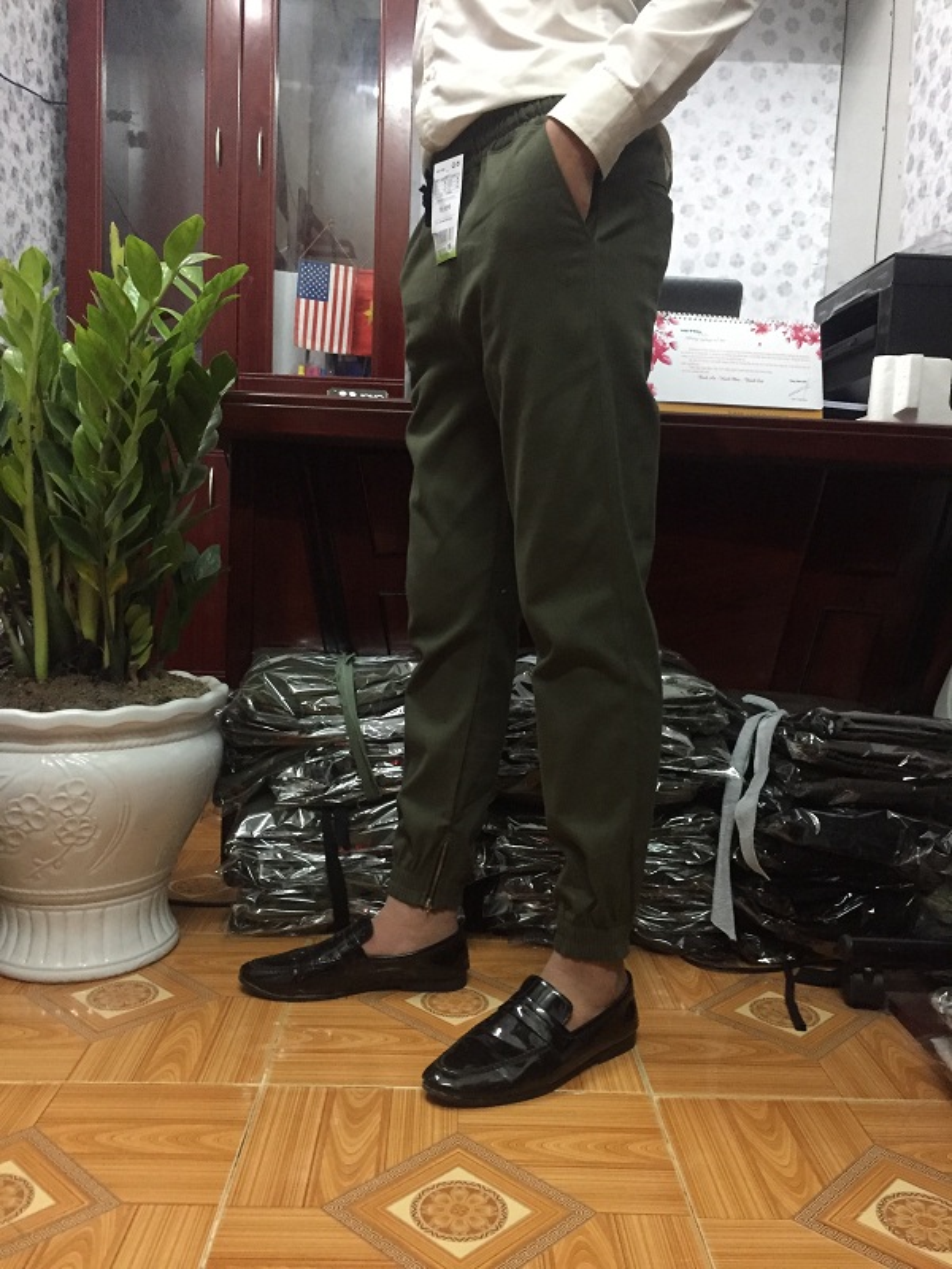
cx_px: 476
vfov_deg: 61.7
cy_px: 634
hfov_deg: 48.2
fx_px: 1063
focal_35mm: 29
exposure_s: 1/17
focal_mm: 4.15
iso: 250
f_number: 2.2
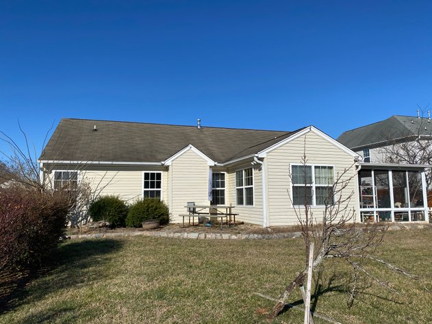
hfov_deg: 67.3
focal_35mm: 26
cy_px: 162
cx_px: 216
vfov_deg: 53.0
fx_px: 324
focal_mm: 4.25
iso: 32
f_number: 1.8
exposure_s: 1/4608
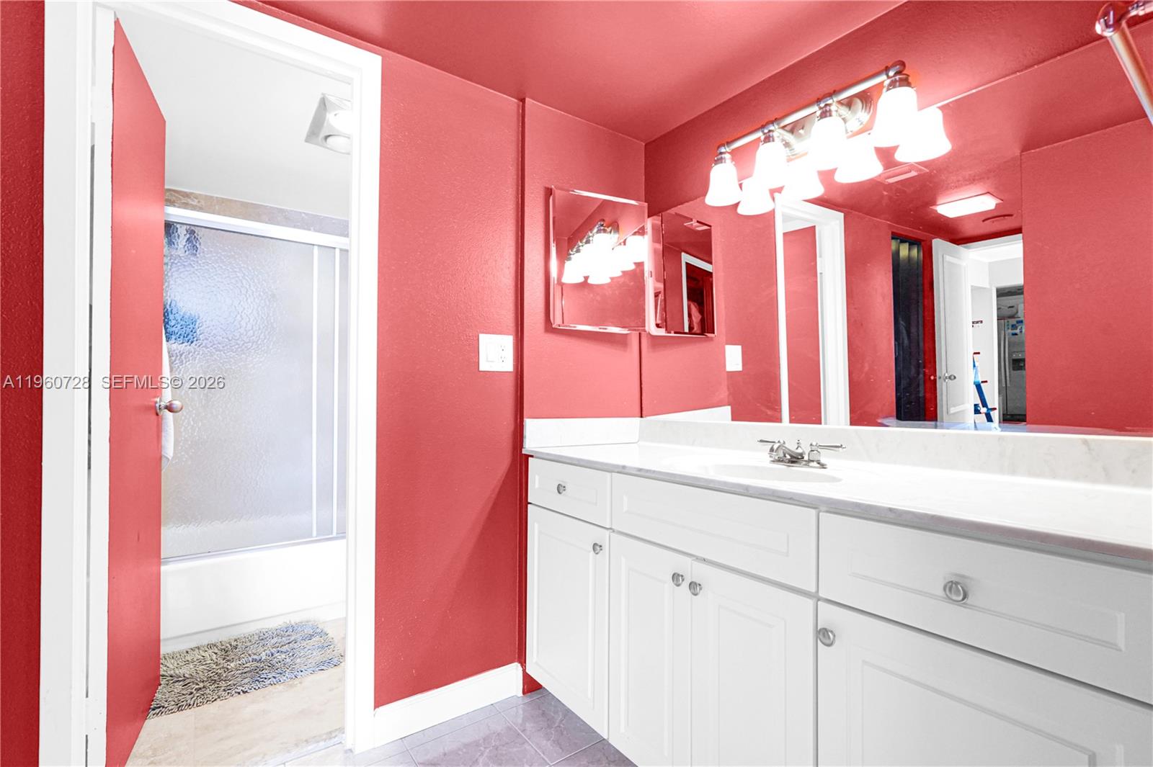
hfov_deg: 96.8
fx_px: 512
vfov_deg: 73.7
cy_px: 384
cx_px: 576
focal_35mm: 16
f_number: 8
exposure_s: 1/30
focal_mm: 16
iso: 5000
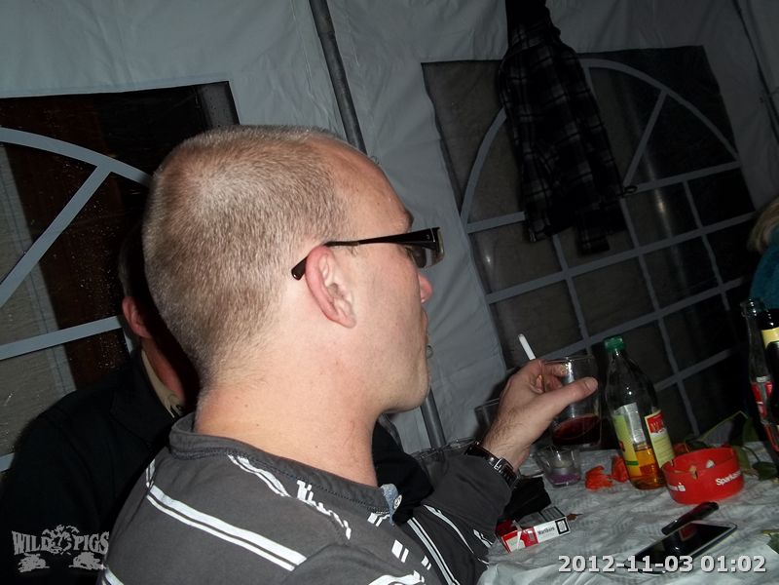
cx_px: 390
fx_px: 810
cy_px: 292
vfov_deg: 39.7
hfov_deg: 51.4
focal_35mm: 36
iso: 64
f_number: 3.1
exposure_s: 1/30
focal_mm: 6.5
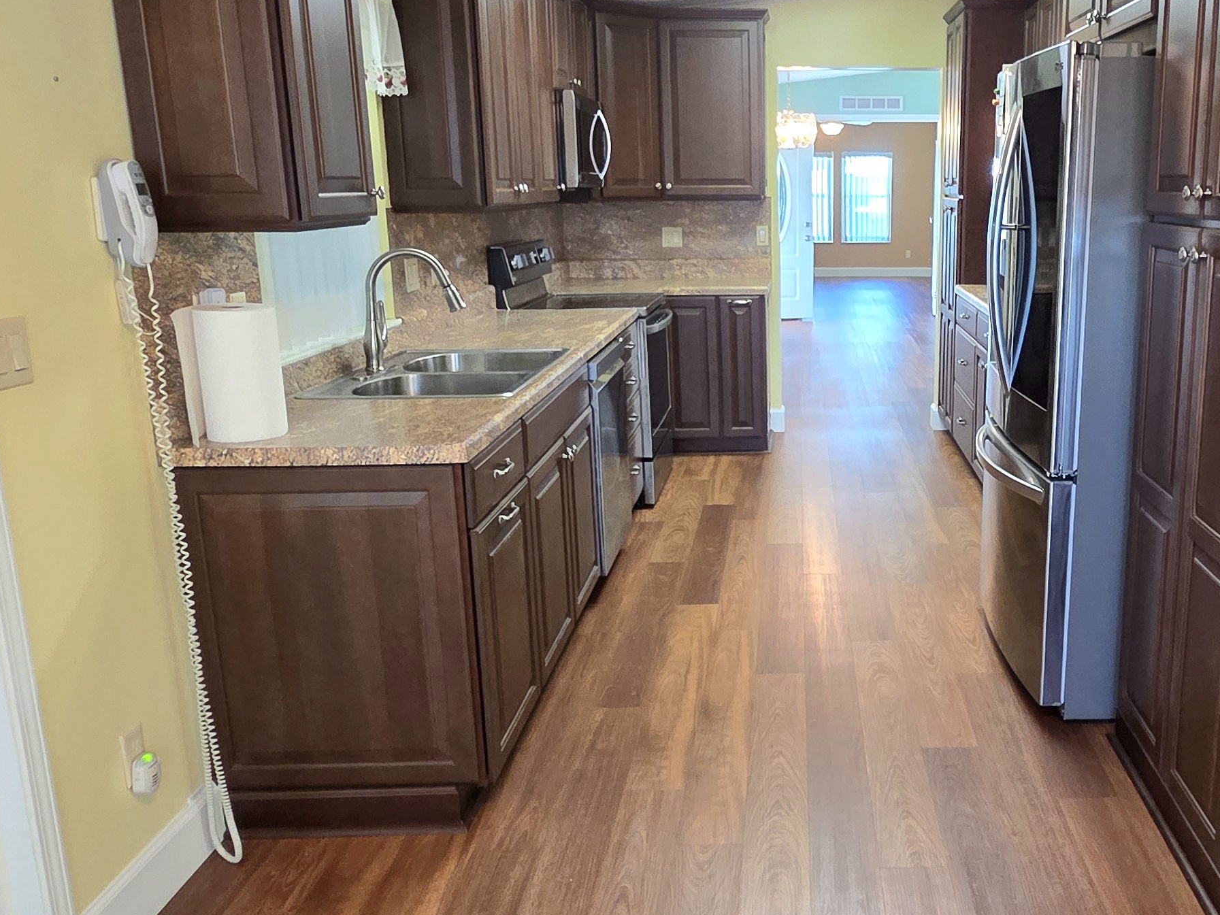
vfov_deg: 48.2
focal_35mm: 29
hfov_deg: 60.1
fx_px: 1022
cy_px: 436
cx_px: 823
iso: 250
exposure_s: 1/60.2
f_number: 2.2
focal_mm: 2.2
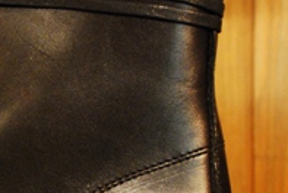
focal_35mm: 127
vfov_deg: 10.8
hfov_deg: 15.3
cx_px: -95
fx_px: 1018
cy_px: 180
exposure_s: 1/6
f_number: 4
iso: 1250
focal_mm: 28
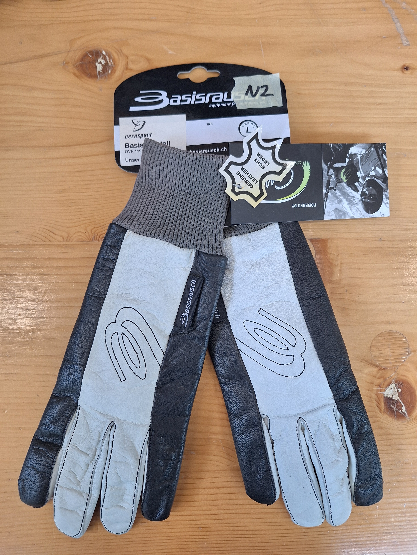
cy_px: 278
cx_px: 208
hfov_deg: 58.9
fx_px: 369
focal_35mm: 23
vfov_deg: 73.9
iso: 125
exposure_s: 1/50
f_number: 1.8
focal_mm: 5.54
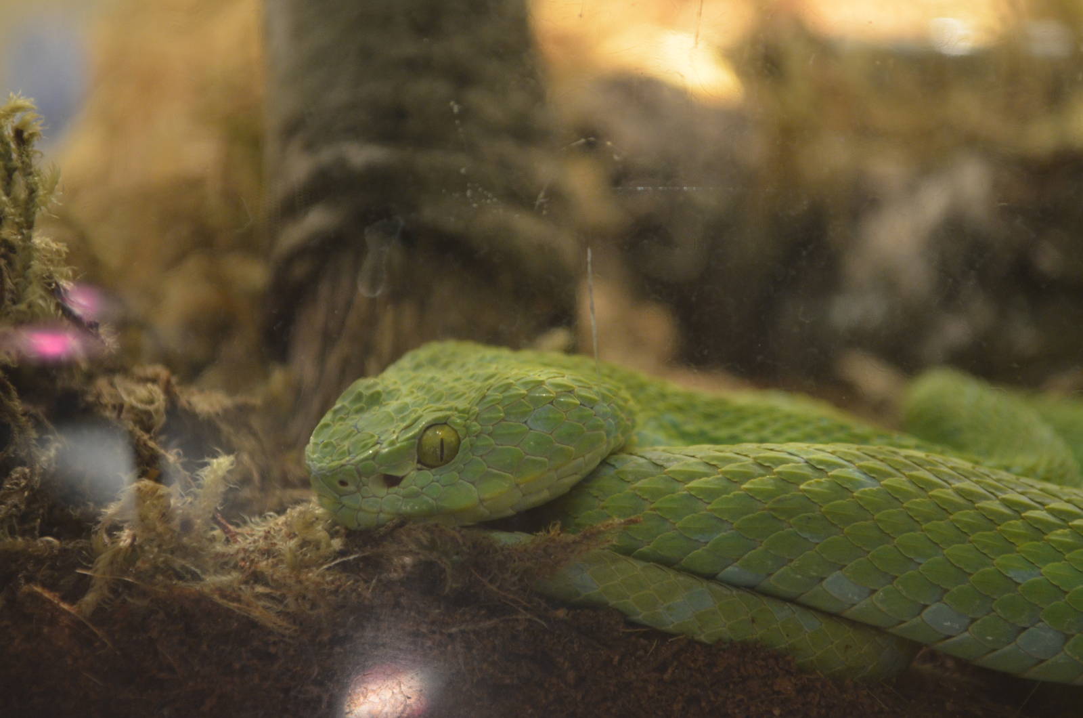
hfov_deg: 28.1
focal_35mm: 72
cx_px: 542
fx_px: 2162
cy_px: 359
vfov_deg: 18.8
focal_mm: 48
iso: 1100
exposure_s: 1/30
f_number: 5.6
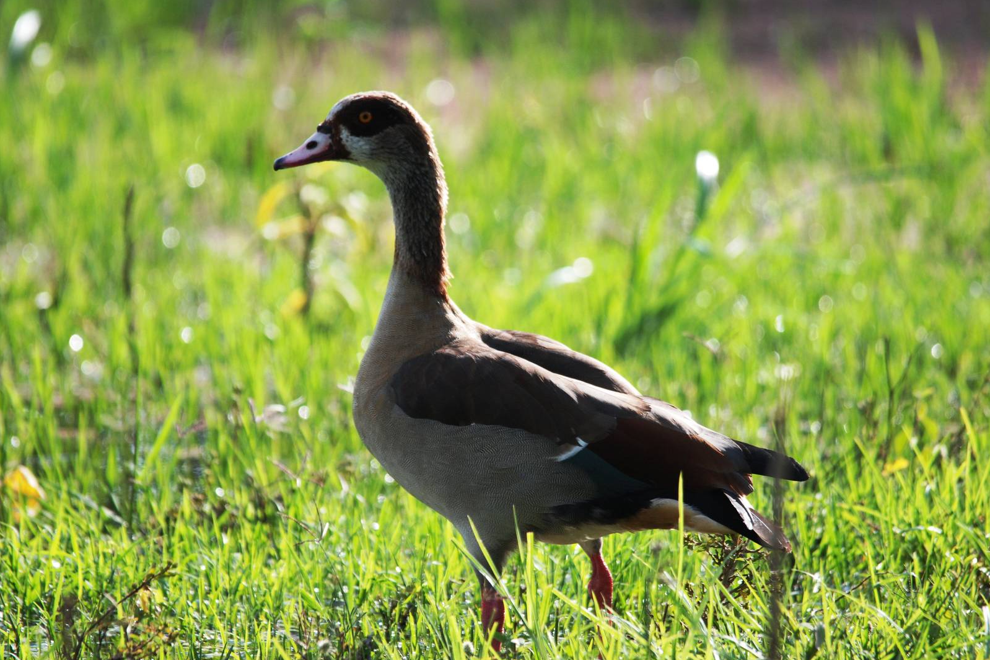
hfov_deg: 2.7
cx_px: 495
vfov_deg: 1.8
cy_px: 329
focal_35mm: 752
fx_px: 20676
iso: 400
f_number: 6.3
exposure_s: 1/500
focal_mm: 500
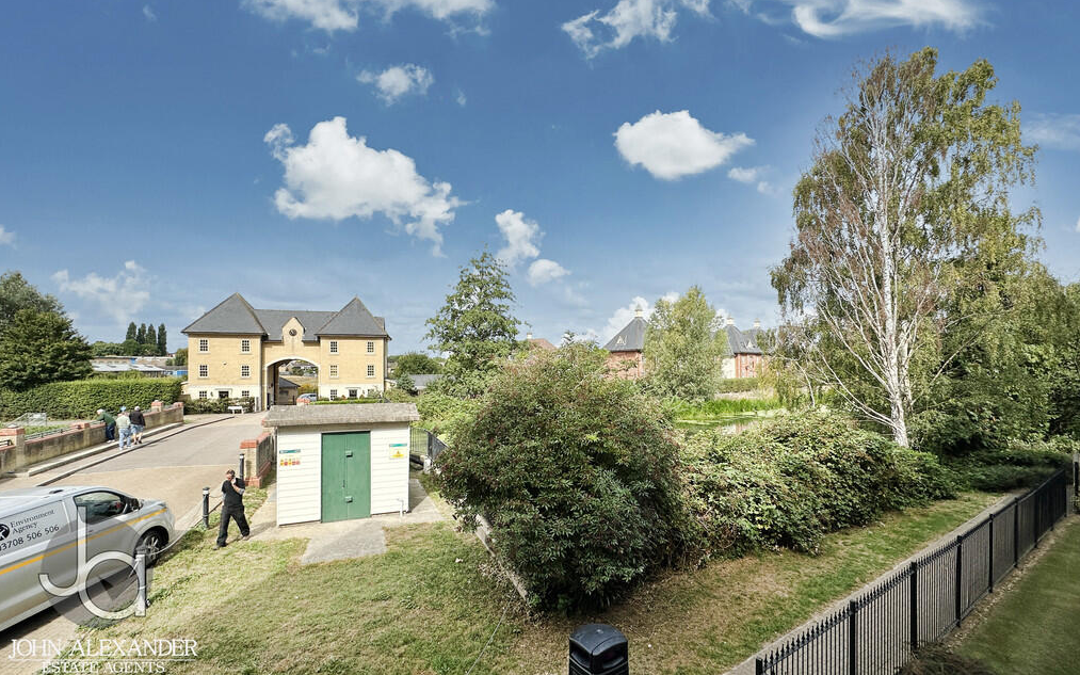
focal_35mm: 15
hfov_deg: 101.5
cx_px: 544
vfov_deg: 73.9
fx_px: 441
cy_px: 267
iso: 50
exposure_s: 1/2020
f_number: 2.2
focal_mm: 2.22
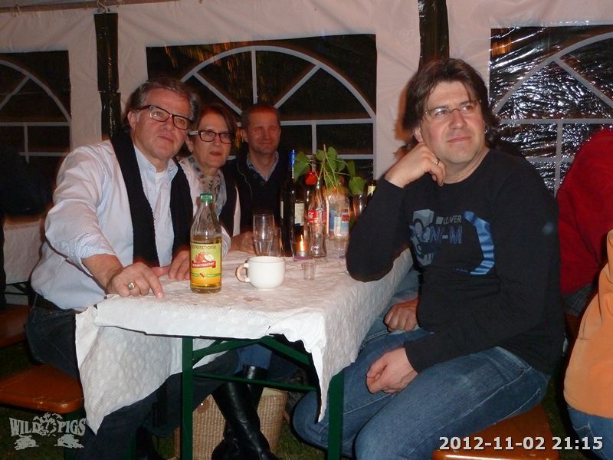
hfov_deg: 50.1
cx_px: 306
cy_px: 230
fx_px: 655
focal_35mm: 37
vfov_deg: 38.7
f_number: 3.6
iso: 400
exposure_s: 1/8
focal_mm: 6.1
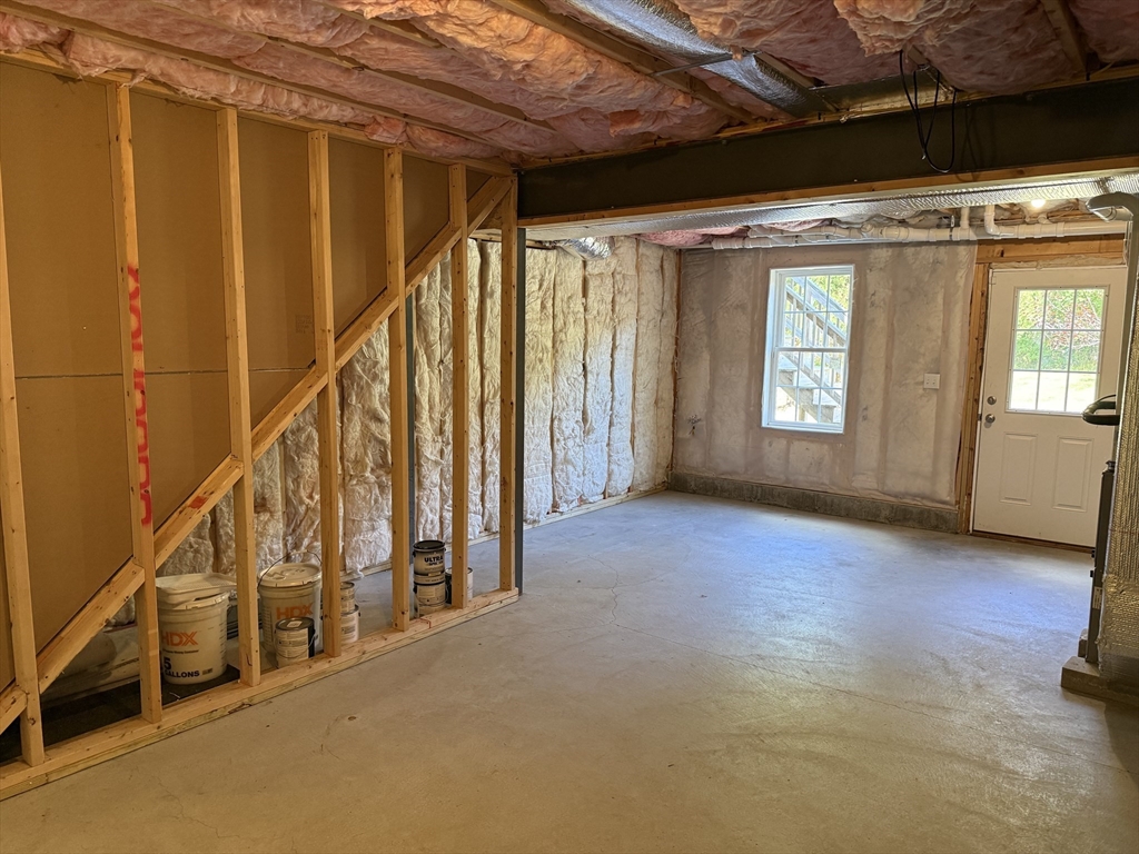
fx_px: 790
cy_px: 427
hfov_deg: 71.6
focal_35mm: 24
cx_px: 570
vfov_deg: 56.8
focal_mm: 6.76
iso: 320
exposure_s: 1/60
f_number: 1.78
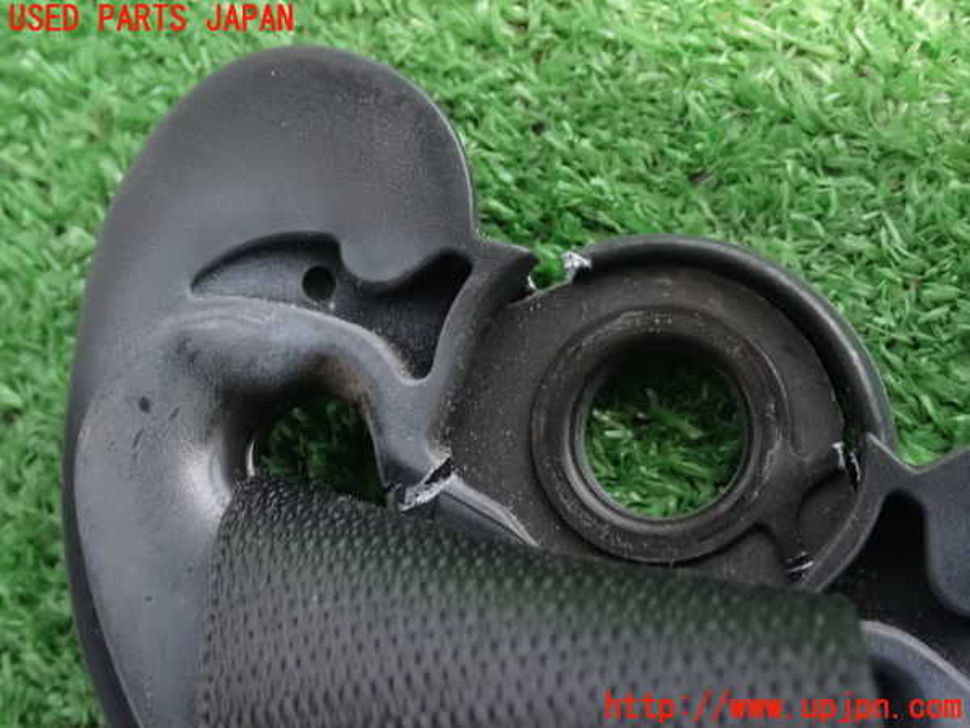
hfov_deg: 35.5
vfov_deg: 27.0
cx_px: 485
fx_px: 1513
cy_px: 364
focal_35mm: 54
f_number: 3.3
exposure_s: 1/10
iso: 1600
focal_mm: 9.65
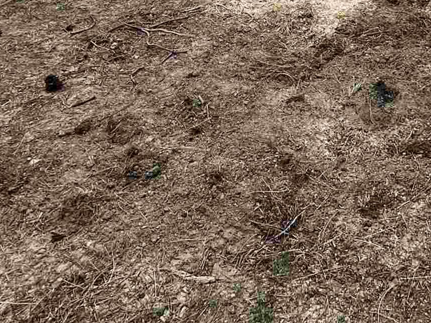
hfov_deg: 35.7
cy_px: -165
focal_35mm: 50
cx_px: 393
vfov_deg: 23.3
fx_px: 623
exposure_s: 1/590
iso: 40
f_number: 2.2
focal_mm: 2.22
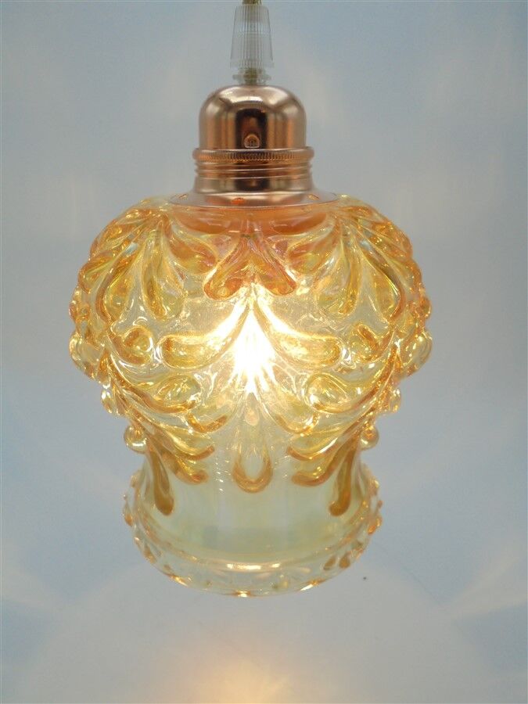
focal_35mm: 29
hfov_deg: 48.2
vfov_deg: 61.7
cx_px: 264
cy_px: 352
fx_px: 590
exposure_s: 1/60
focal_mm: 5.3
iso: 100
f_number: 3.7
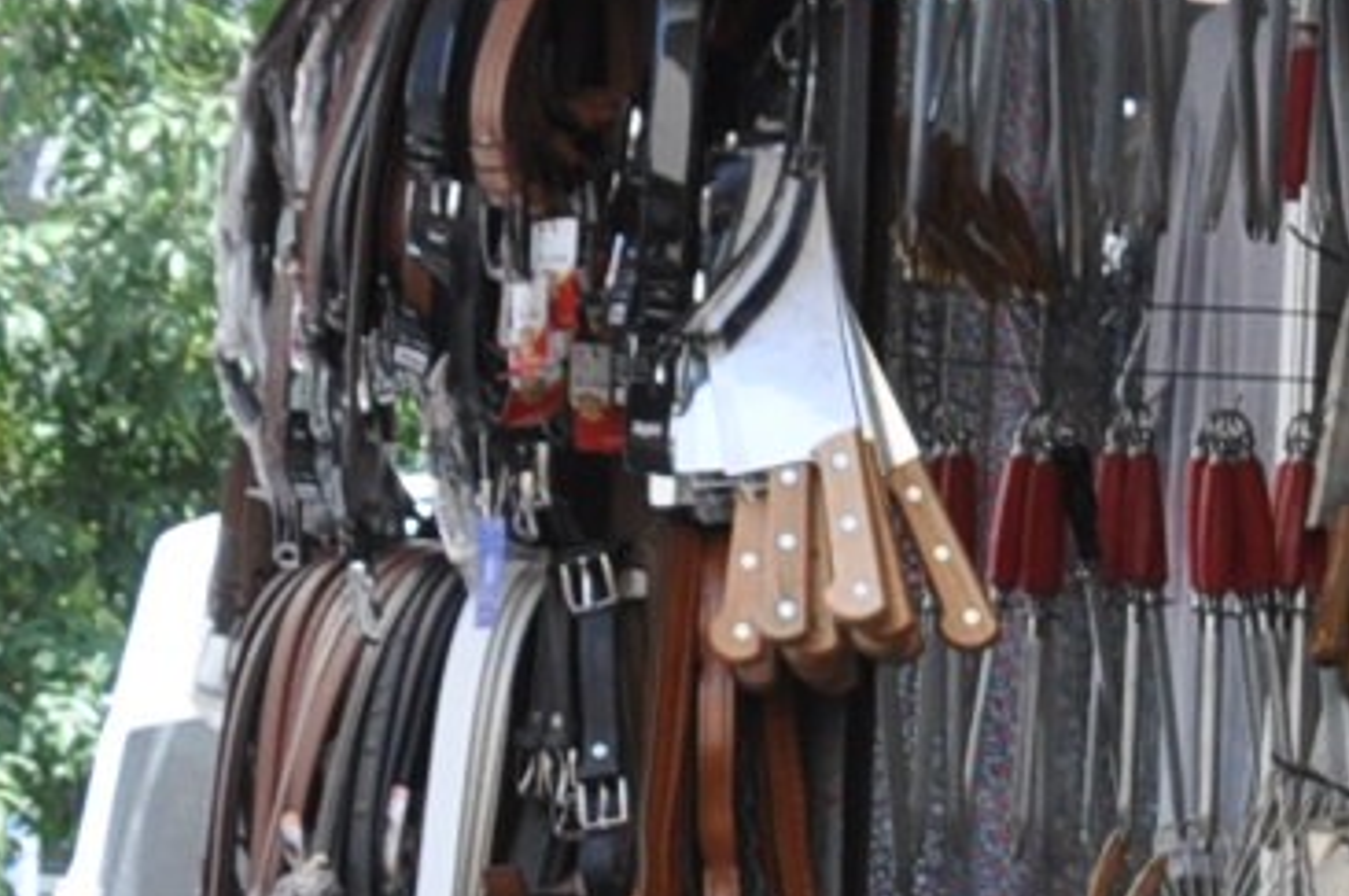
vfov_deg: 8.3
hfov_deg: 12.4
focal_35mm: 158
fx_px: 5913
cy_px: 1656
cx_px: 2012
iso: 400
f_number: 8
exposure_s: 1/250
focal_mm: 18
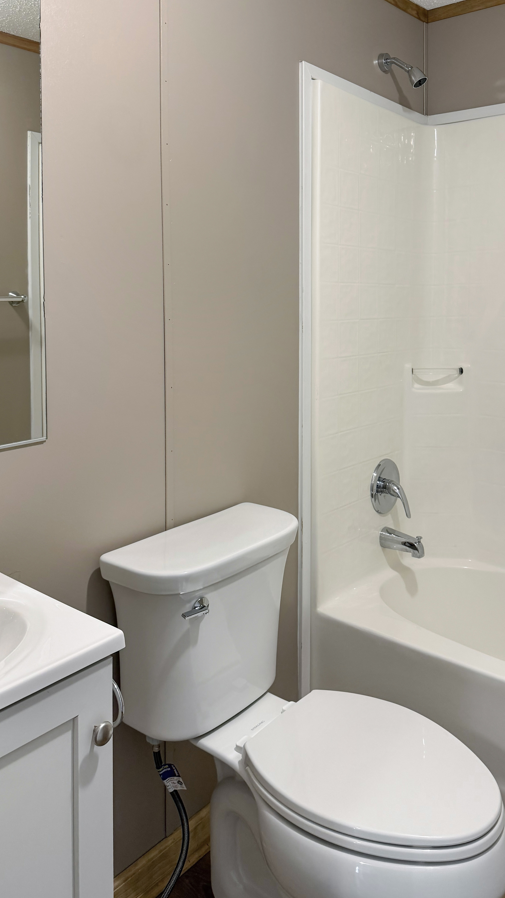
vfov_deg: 69.8
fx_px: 643
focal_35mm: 27
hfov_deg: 42.7
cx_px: 306
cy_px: 436
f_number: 1.78
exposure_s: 1/60
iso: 200
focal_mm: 6.76
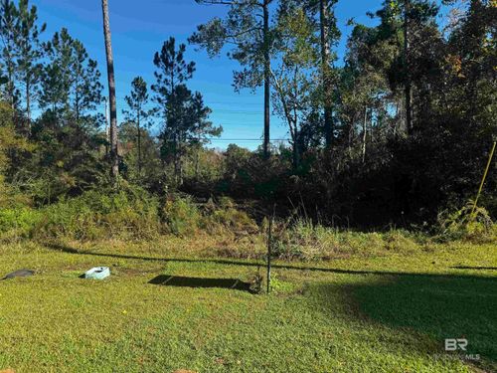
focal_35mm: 24
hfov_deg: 71.6
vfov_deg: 56.8
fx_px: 345
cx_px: 248
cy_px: 186
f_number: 1.78
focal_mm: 6.76
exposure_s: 1/1721
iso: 80
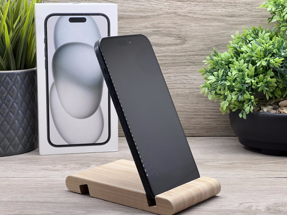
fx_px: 638
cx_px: 144
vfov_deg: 19.1
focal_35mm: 77
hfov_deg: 25.3
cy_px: 108
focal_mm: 9
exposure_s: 1/100
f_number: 2.8
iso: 80
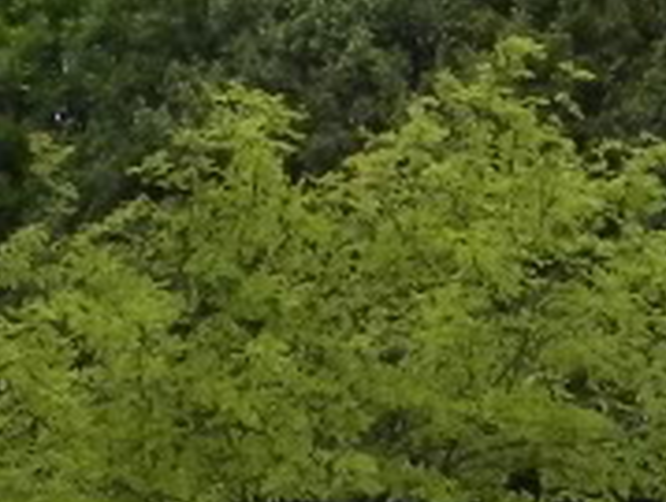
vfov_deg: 6.1
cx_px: 588
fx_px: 4511
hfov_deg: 8.4
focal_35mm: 234
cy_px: 1123
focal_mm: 7.3
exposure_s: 1/300
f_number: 6.3
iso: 160
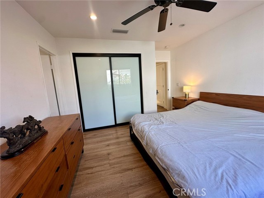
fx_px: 107
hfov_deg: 102.1
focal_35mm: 14
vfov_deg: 85.7
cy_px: 99
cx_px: 132
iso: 80
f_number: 2.2
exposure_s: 1/120
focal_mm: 2.22
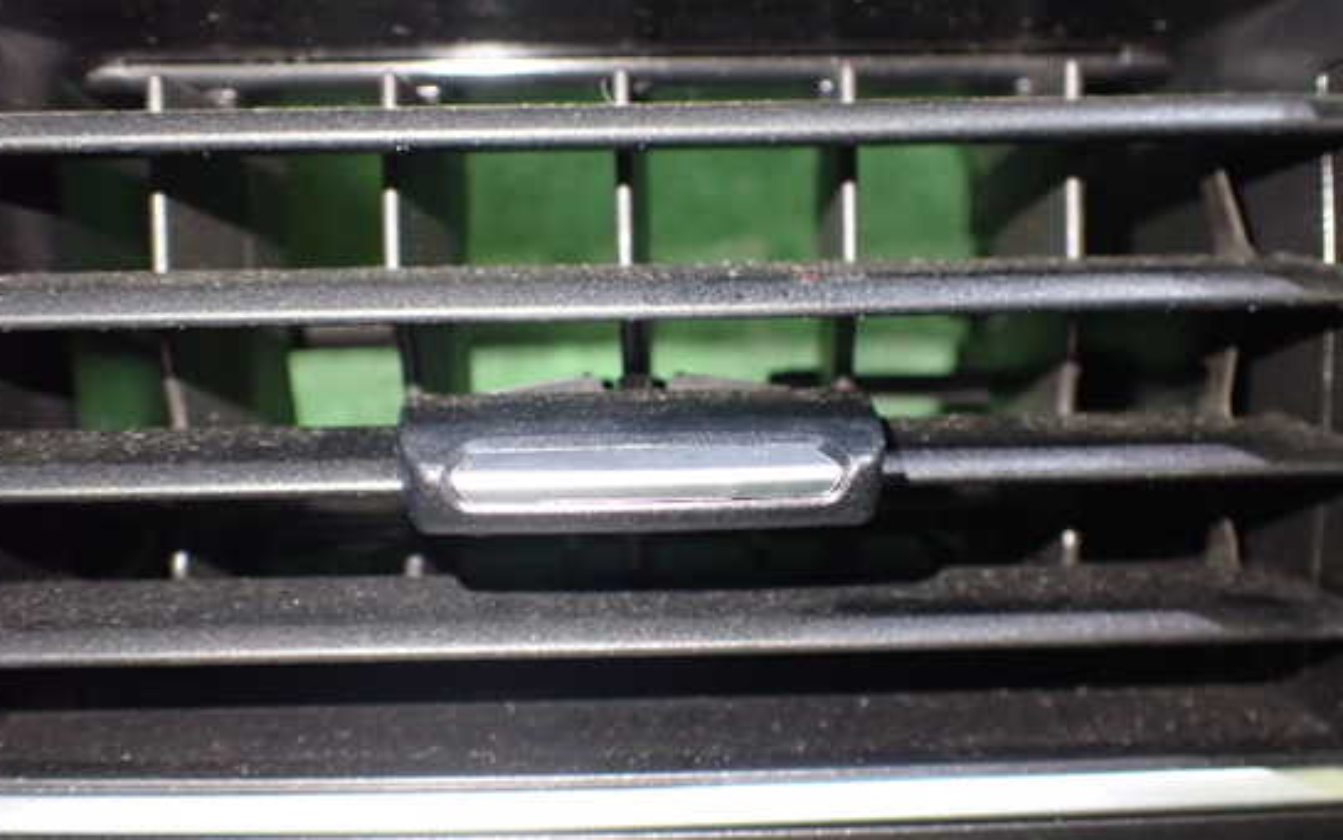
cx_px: 663
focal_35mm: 35
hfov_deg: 55.3
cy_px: 434
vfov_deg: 36.3
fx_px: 1281
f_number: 2.3
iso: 800
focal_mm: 5.4
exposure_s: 1/30
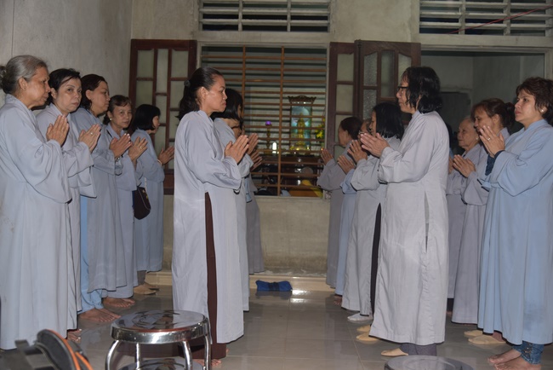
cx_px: 276
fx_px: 522
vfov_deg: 38.9
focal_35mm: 34
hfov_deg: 55.8
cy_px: 185
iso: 200
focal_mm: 34
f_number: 4
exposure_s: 1/30
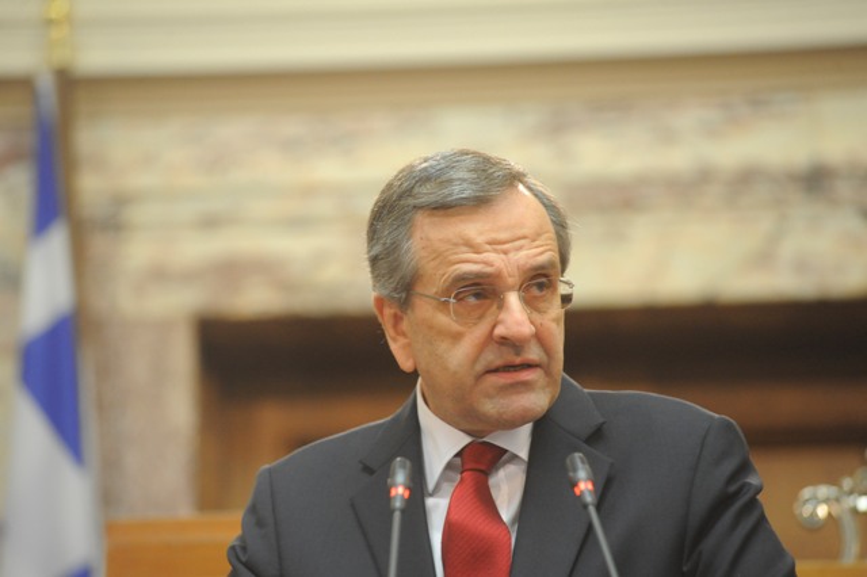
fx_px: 4814
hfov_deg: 10.3
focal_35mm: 200
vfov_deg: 6.9
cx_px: 434
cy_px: 288
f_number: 4
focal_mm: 200
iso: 3200
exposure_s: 1/160
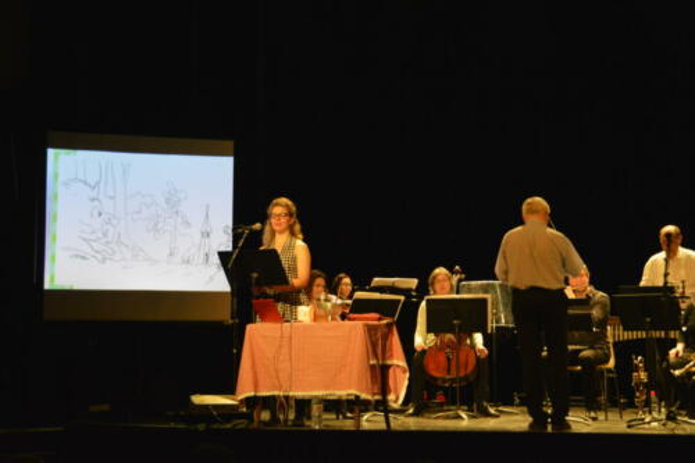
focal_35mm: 90
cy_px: 232
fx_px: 1737
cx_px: 348
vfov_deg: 15.2
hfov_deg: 22.6
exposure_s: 1/200
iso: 3200
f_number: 5
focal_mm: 60
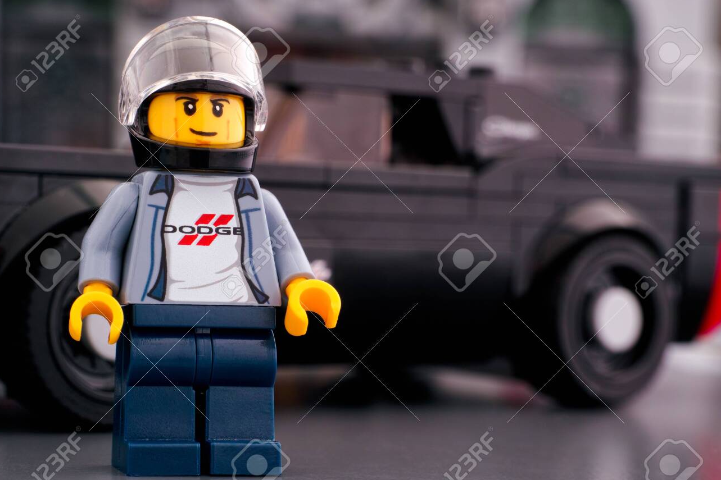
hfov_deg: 26.7
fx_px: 1522
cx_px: 359
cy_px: 239
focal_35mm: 76
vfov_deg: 17.9
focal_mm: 50
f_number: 11
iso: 100
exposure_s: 5
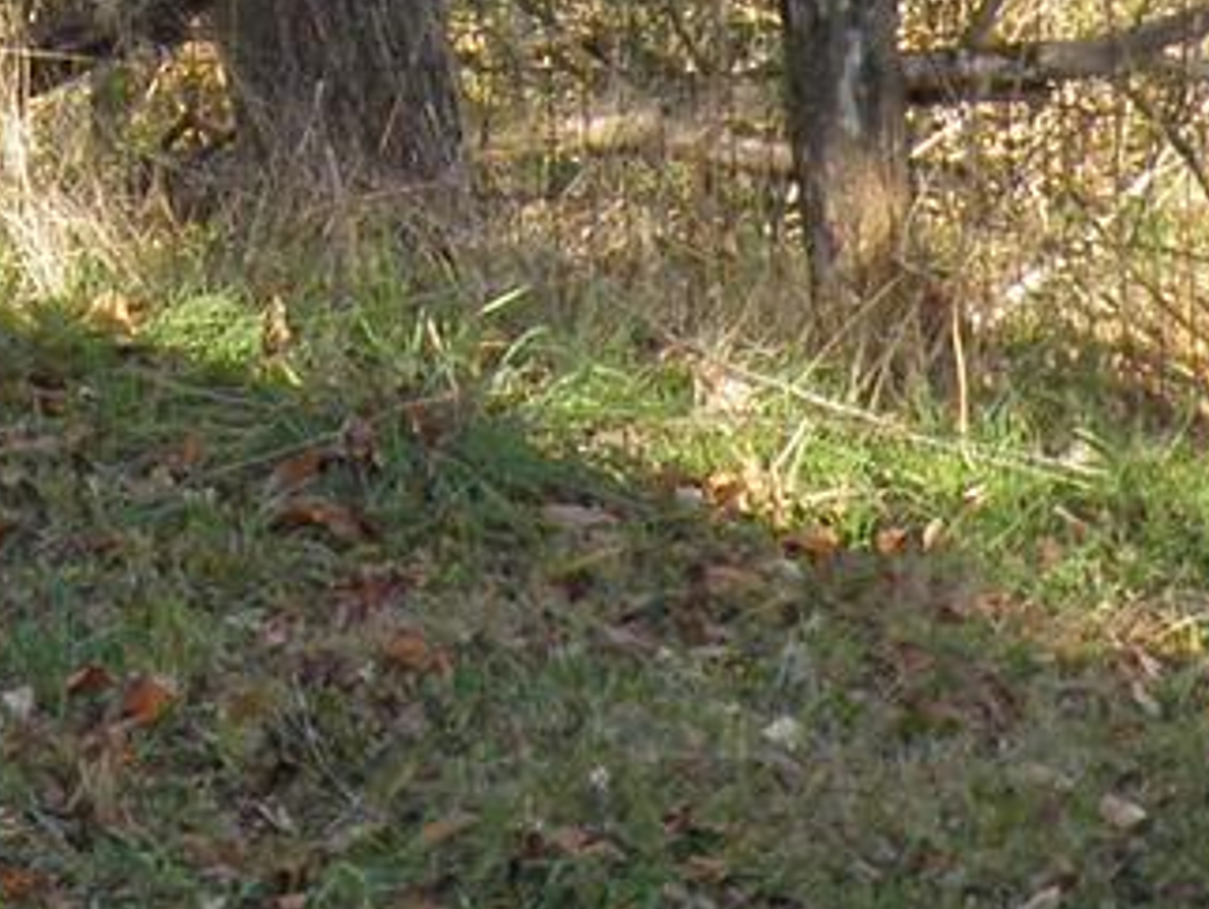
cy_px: -920
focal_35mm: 178
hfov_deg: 10.9
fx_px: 6221
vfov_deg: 8.0
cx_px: -237
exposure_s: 1/50
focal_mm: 4.9
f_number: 4.5
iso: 50
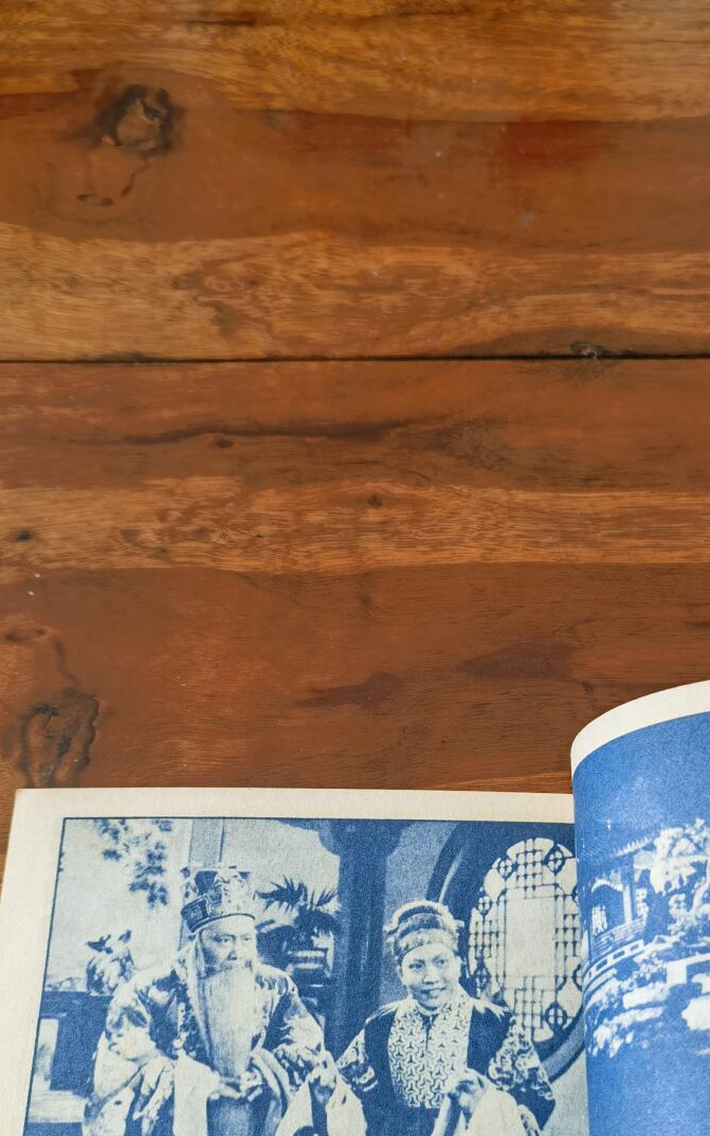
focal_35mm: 48
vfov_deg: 41.3
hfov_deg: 26.8
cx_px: 444
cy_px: 751
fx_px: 1485
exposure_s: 1/120
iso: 80
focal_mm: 6.67
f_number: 1.9
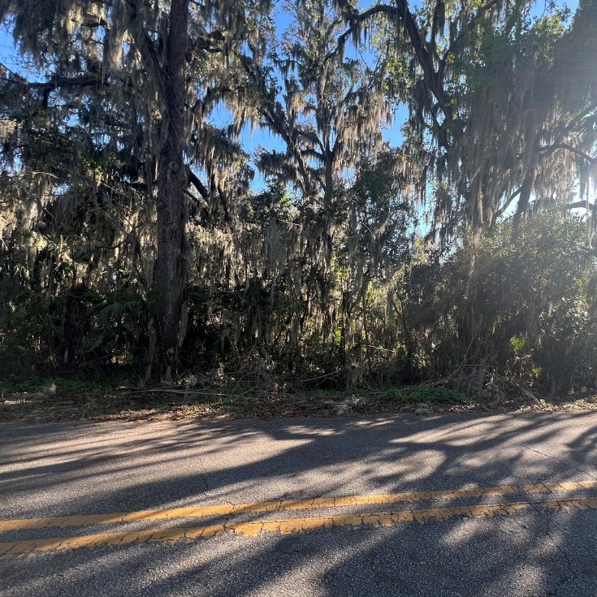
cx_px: 391
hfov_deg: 84.8
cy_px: 308
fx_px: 312
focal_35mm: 16
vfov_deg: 87.4
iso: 32
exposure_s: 1/214
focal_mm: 1.57
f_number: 1.8
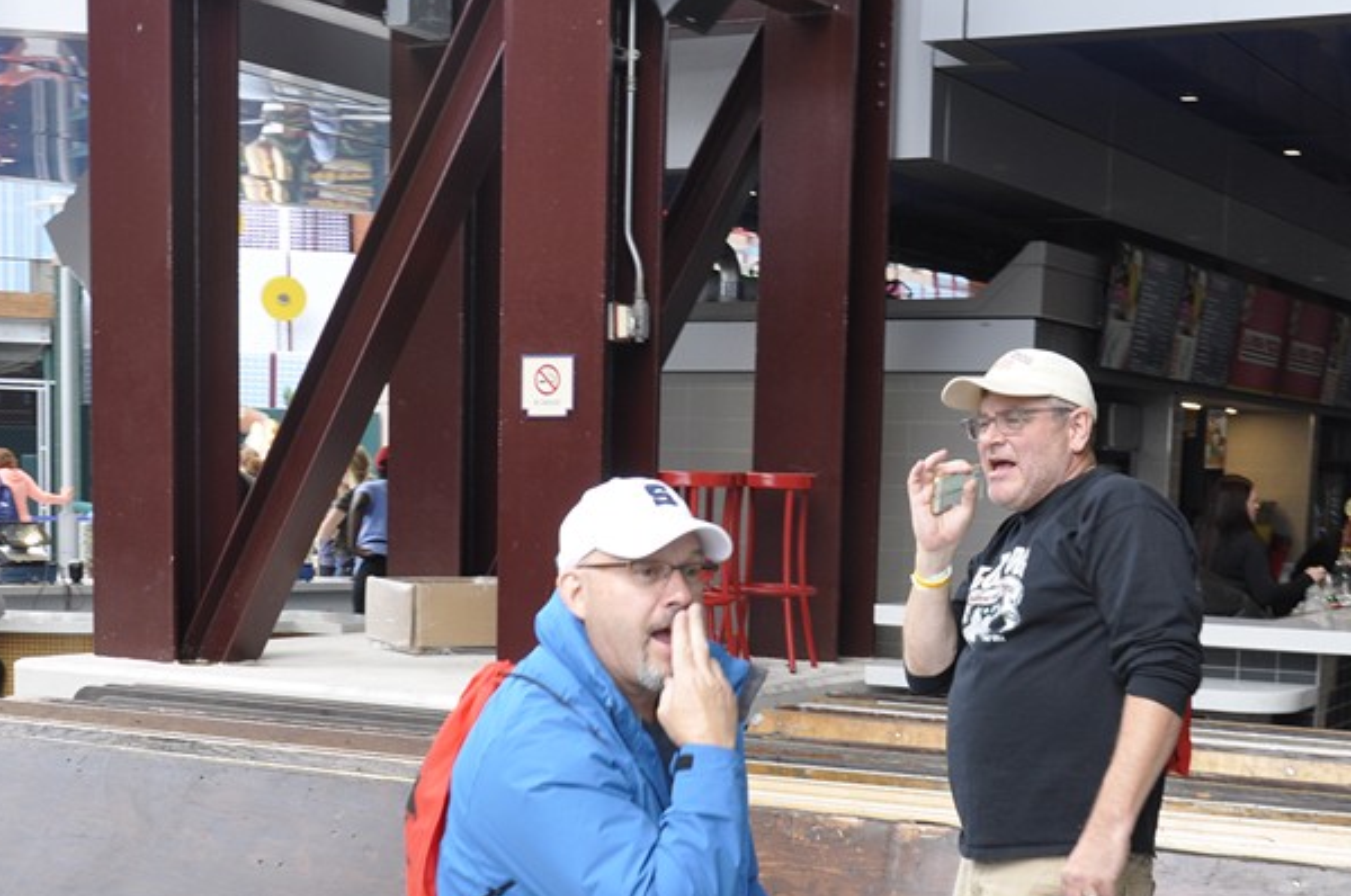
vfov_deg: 22.2
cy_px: 723
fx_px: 2248
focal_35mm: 60
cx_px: 714
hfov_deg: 33.4
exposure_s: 1/60
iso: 400
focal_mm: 24
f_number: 8
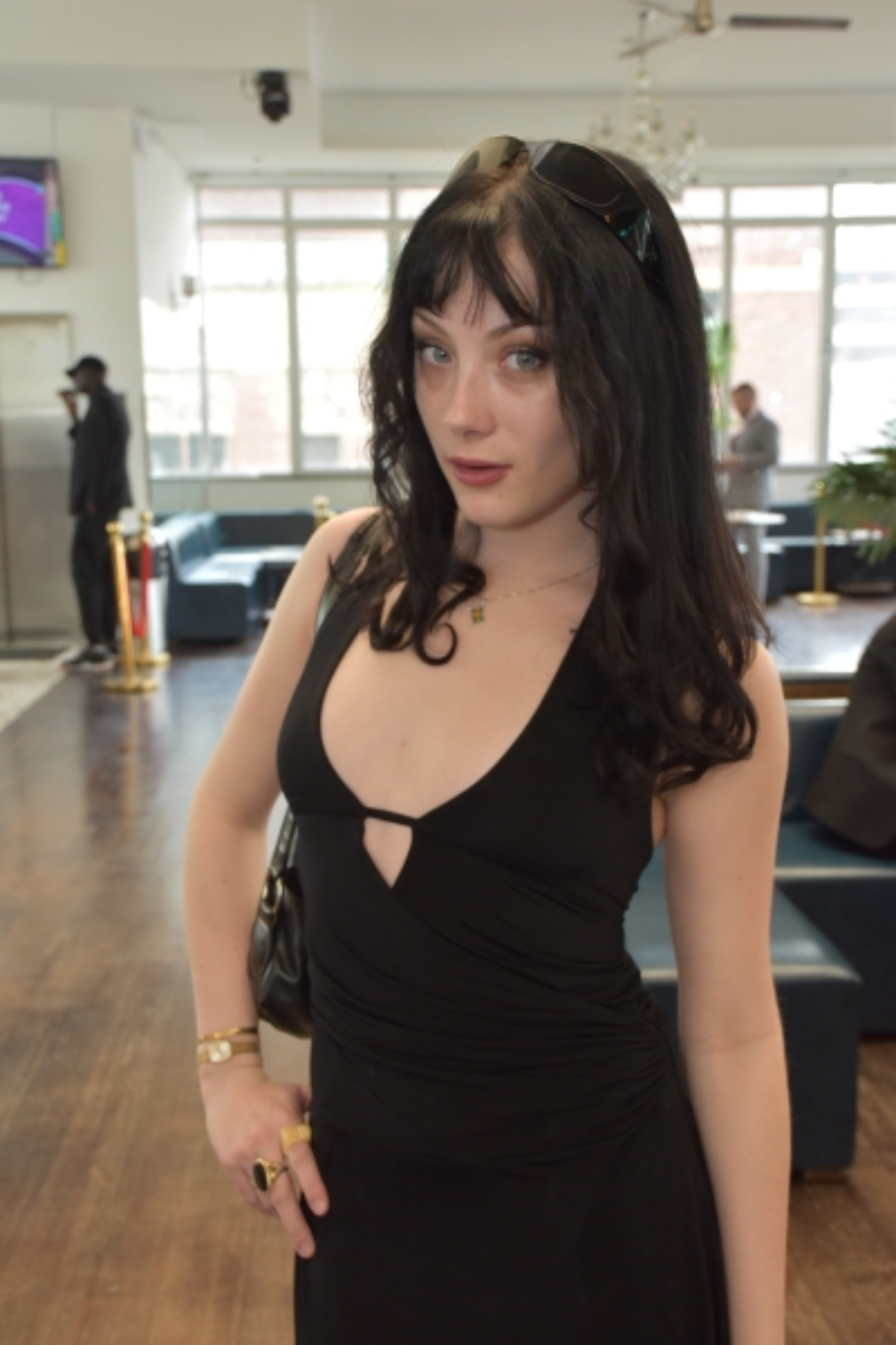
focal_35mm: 40
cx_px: 448
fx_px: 1512
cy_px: 672
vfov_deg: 47.9
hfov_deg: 33.0
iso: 640
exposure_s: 1/125
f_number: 5.6
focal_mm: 27
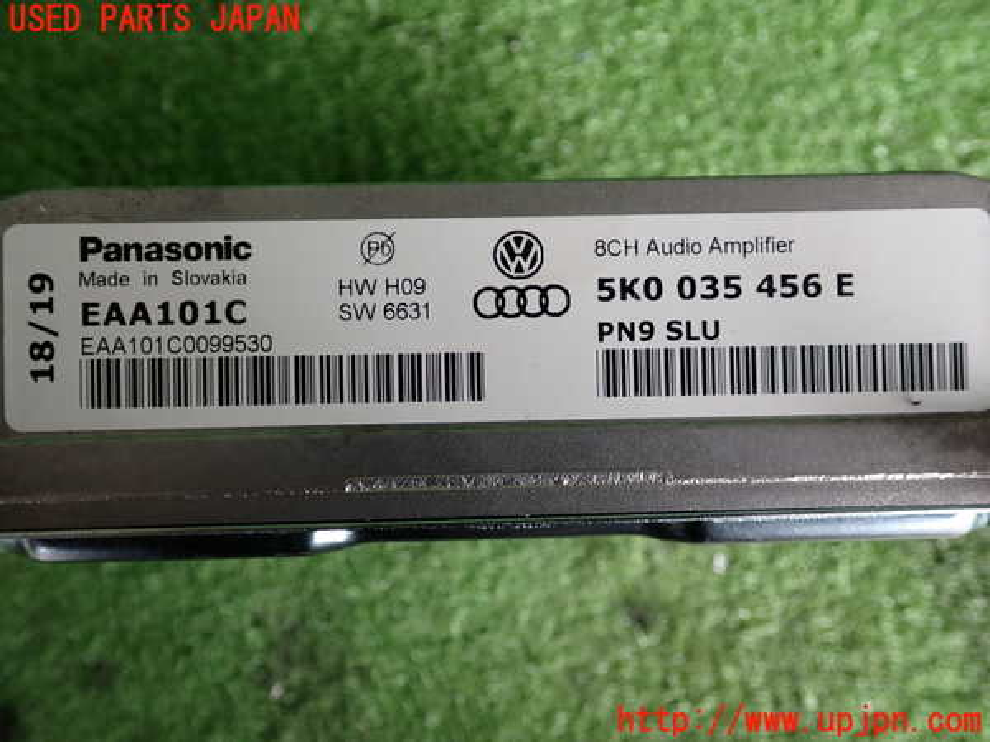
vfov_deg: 44.2
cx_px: 495
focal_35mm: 32
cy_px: 371
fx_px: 915
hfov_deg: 56.8
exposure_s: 1/125
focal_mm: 5.79
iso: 160
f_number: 2.4
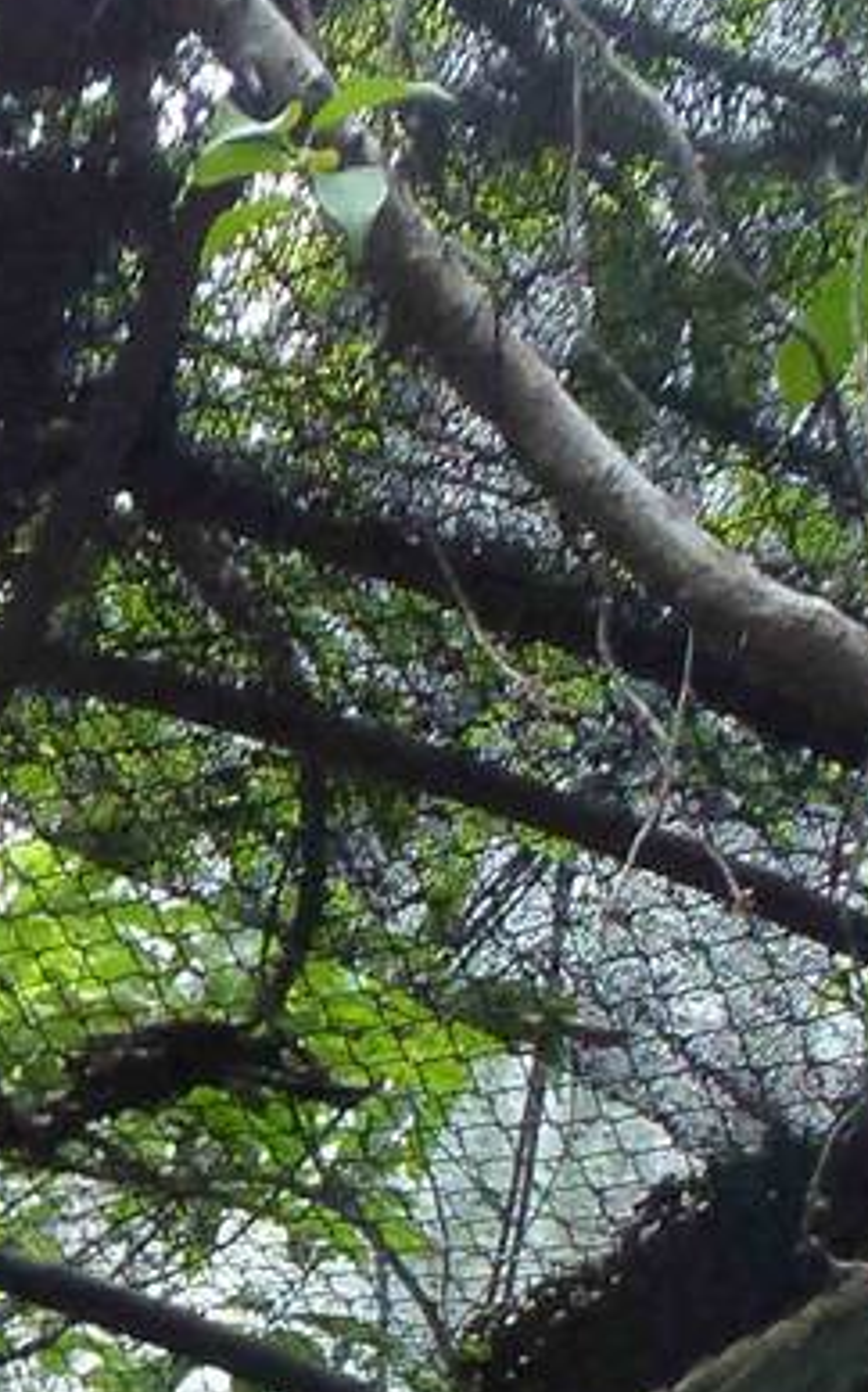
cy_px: 2411
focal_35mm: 105
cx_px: -1001
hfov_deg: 11.0
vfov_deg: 16.8
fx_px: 3980
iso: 400
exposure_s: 1/40
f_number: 3.3
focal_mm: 4.3
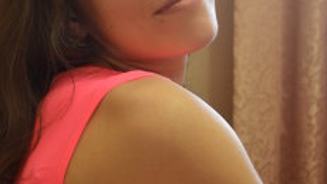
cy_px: 38
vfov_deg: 14.1
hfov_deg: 25.0
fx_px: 736
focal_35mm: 85
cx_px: 160
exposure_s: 1/15
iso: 1000
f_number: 4.8
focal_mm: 32
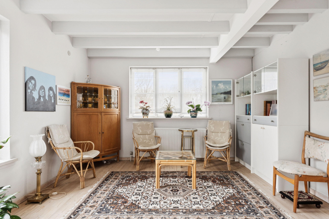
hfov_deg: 84.0
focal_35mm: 20
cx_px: 166
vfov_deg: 61.9
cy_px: 116
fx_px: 183
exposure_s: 1/15
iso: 800
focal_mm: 18
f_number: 11
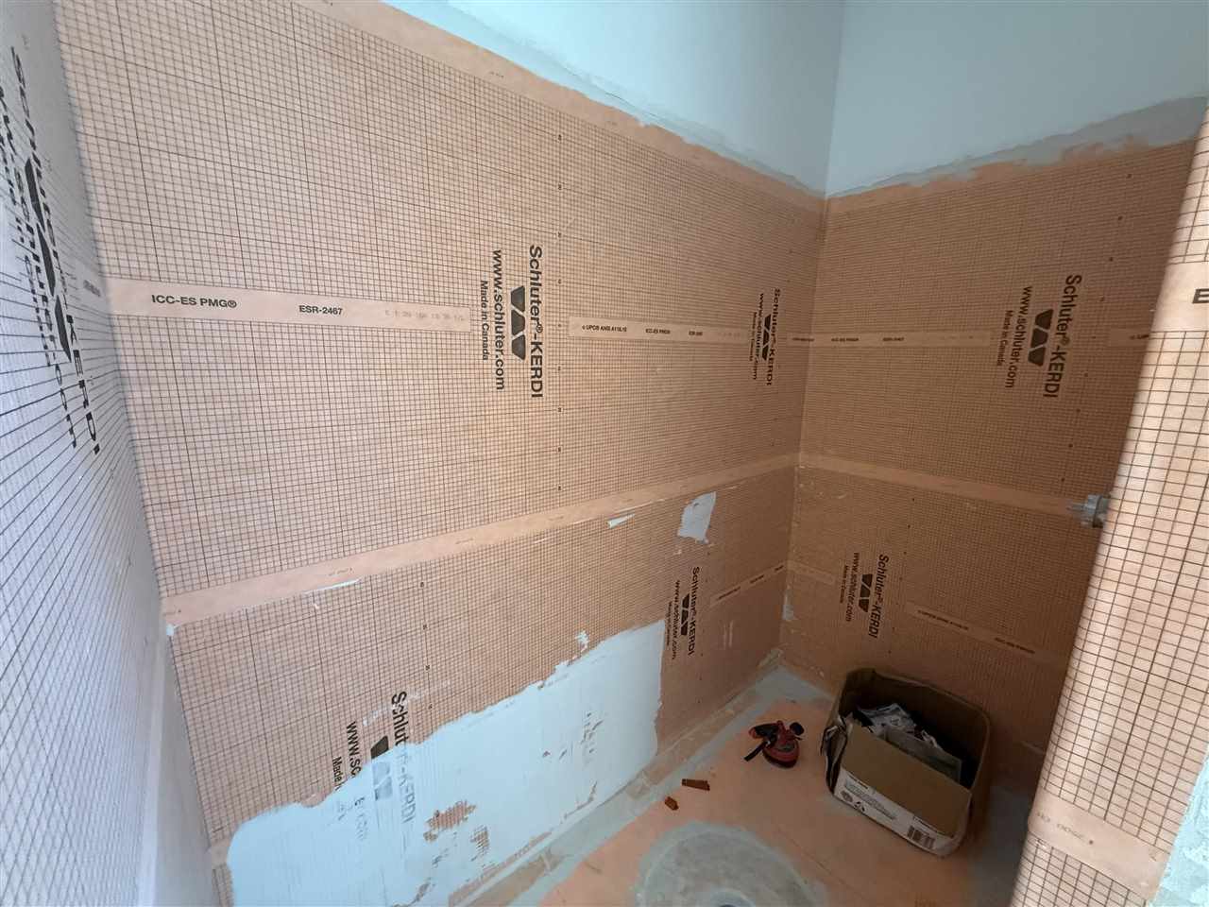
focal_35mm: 14
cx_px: 604
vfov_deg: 85.7
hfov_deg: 102.1
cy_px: 454
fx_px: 489
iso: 640
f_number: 2.2
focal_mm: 2.22
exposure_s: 1/60
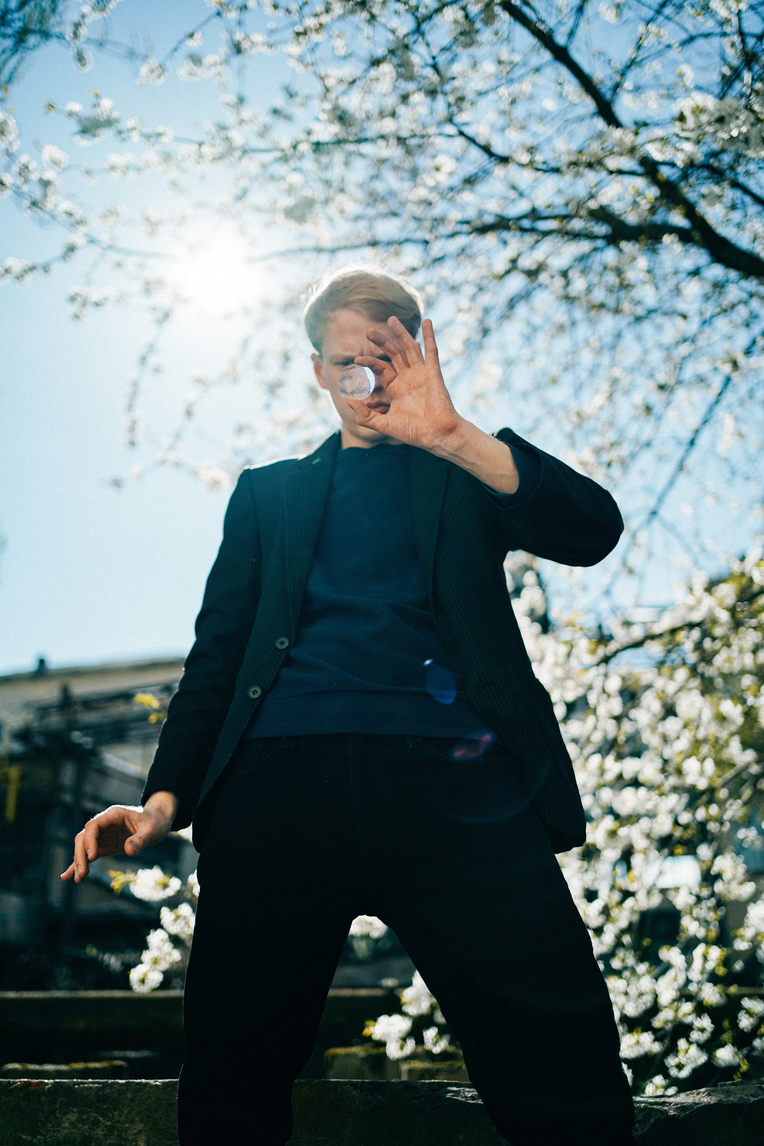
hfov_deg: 37.9
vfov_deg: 54.4
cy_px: 573
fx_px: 1114
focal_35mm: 35
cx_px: 382
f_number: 1.8
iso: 100
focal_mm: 35
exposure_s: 1/8000
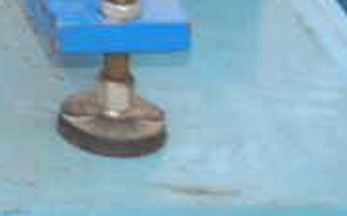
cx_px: -375
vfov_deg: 4.7
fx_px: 2512
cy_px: -389
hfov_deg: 7.5
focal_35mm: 266
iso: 320
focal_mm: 31
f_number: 5
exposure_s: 1/60
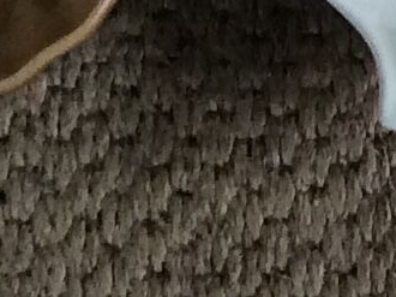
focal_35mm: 251
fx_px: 2869
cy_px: -125
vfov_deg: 5.9
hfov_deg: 7.3
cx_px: 985
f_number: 2.4
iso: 100
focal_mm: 3.3
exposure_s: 1/25
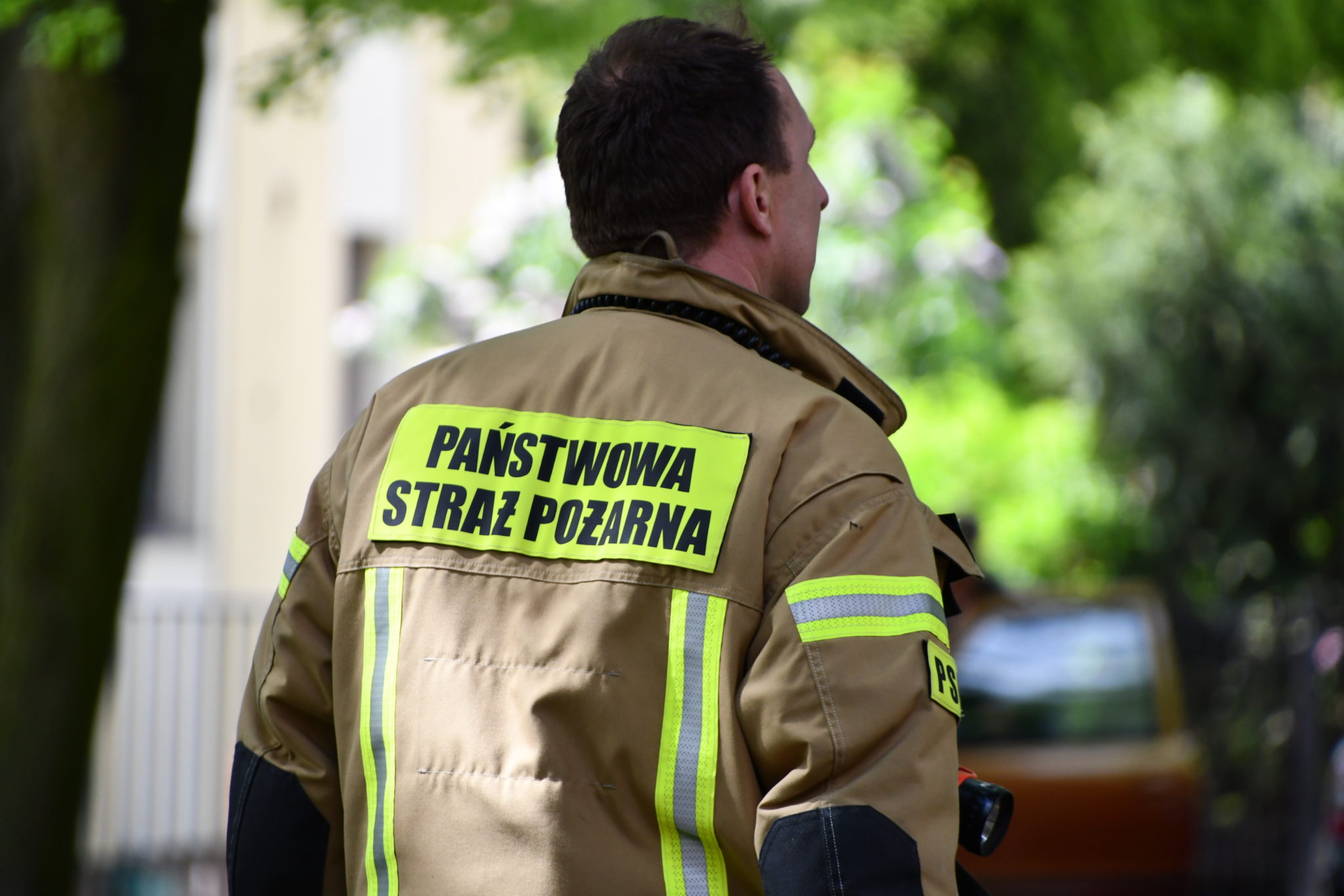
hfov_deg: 4.6
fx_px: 16797
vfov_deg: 3.1
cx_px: 672
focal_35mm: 450
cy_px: 448
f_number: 6.3
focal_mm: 300
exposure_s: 1/500
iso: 800
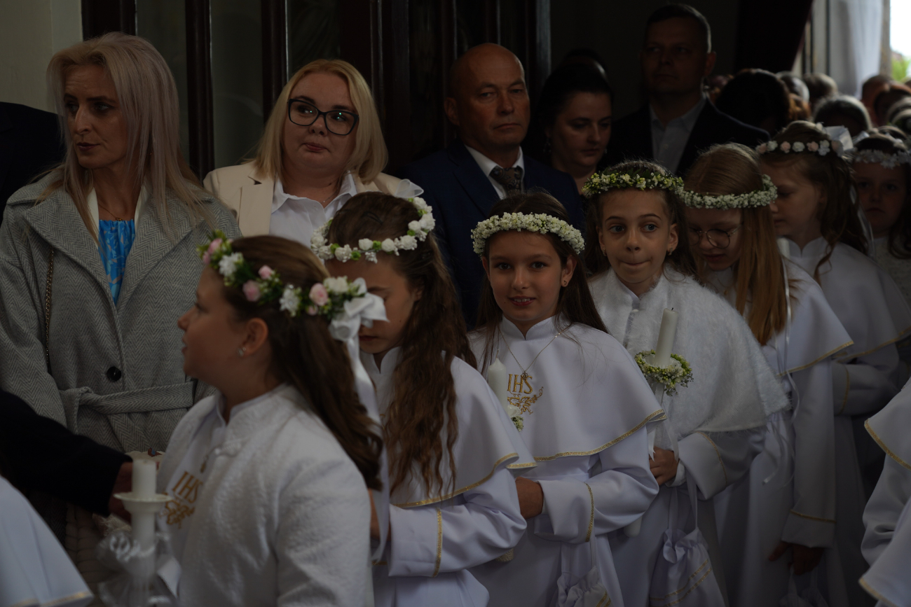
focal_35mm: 72
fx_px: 1822
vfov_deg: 18.9
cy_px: 304
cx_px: 456
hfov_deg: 28.1
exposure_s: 1/100
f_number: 4
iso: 200
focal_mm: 72
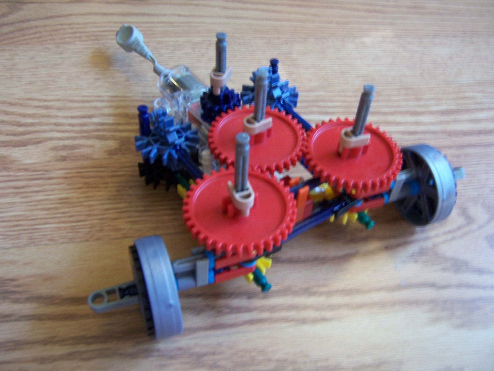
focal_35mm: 33
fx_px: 471
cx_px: 247
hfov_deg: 55.4
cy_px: 186
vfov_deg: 42.9
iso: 140
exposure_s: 1/10
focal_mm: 5.5
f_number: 3.4
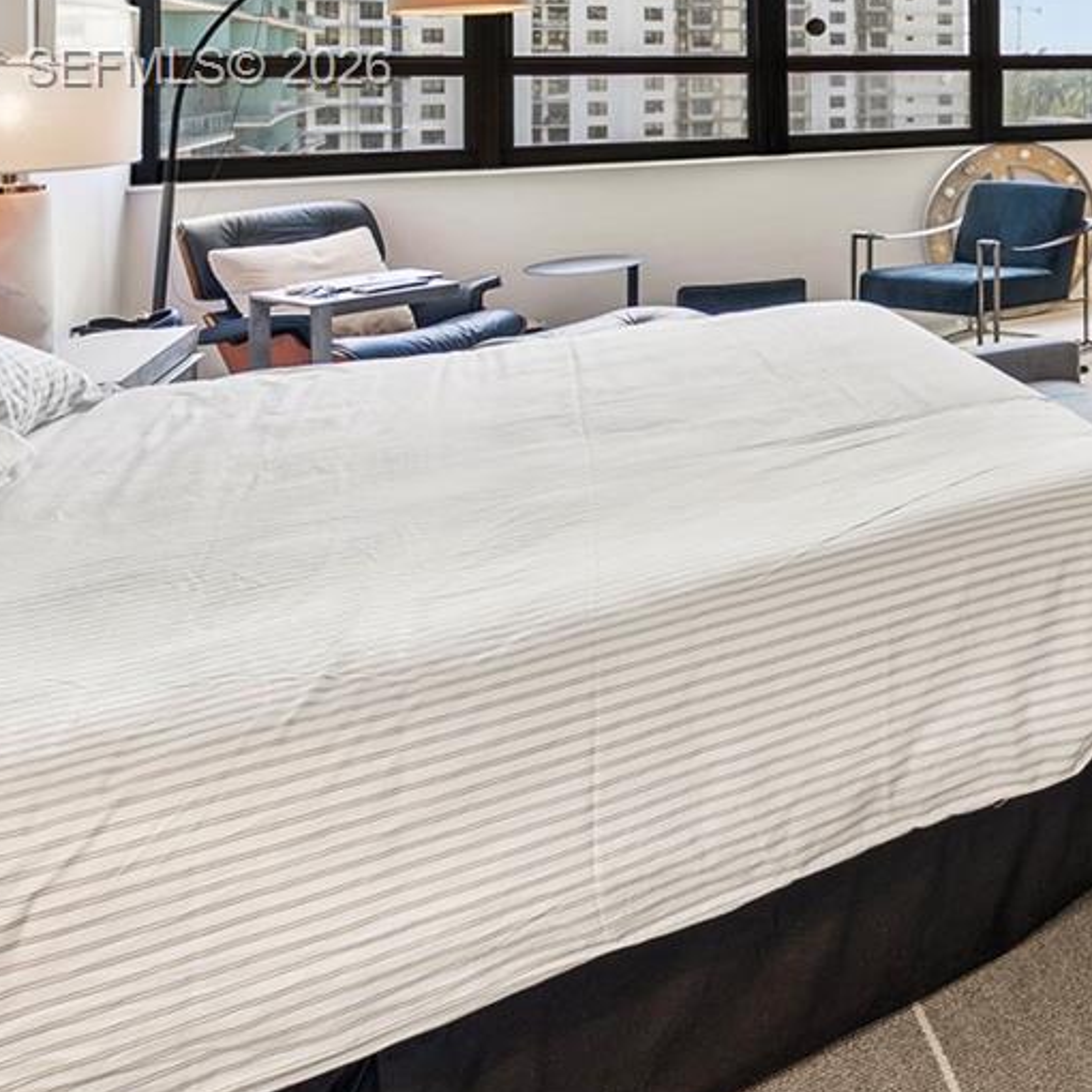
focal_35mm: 32
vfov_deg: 45.3
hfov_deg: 34.7
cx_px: 1439
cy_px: 71
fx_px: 1142
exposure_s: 1/40
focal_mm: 12
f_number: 8
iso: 400
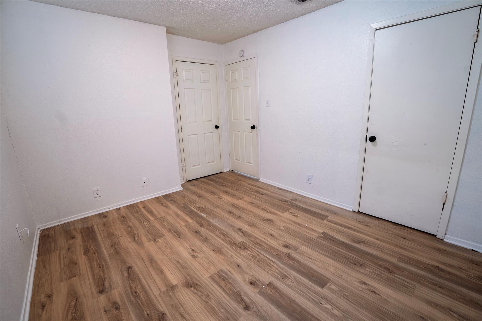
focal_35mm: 15
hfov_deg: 100.4
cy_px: 160
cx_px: 241
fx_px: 201
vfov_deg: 77.3
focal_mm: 10
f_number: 8
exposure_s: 1/30
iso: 100
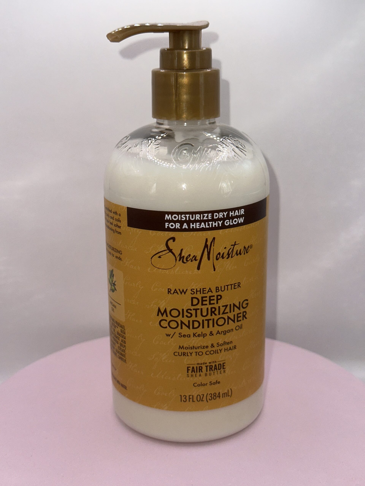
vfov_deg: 39.7
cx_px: 182
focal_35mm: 48
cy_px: 243
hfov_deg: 30.3
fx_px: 675
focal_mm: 6.86
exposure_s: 1/919
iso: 40
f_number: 1.78
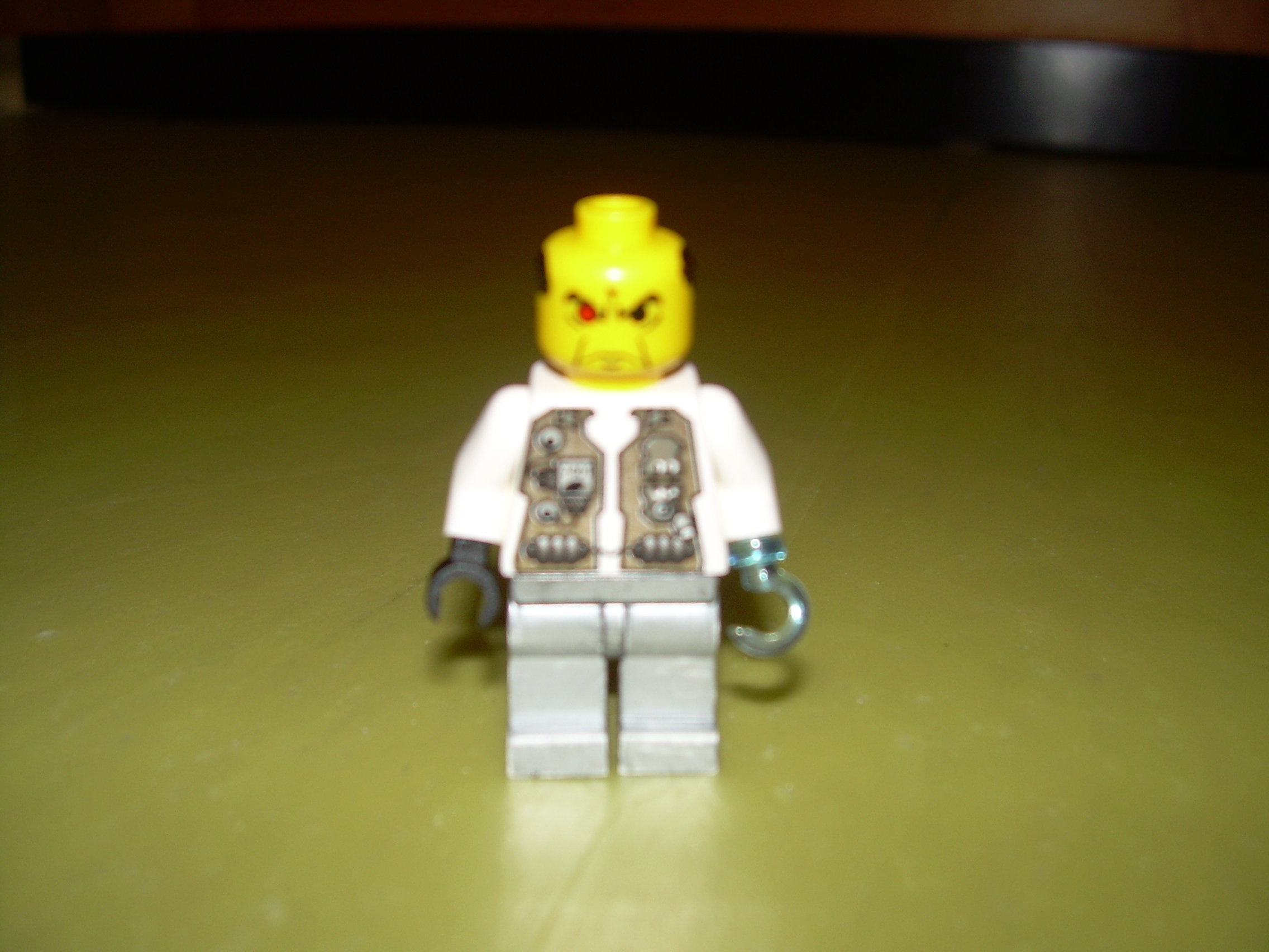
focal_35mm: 38
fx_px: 1393
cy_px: 476
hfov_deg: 49.0
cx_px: 634
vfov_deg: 37.7
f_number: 2.8
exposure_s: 1/60
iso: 50
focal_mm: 6.3
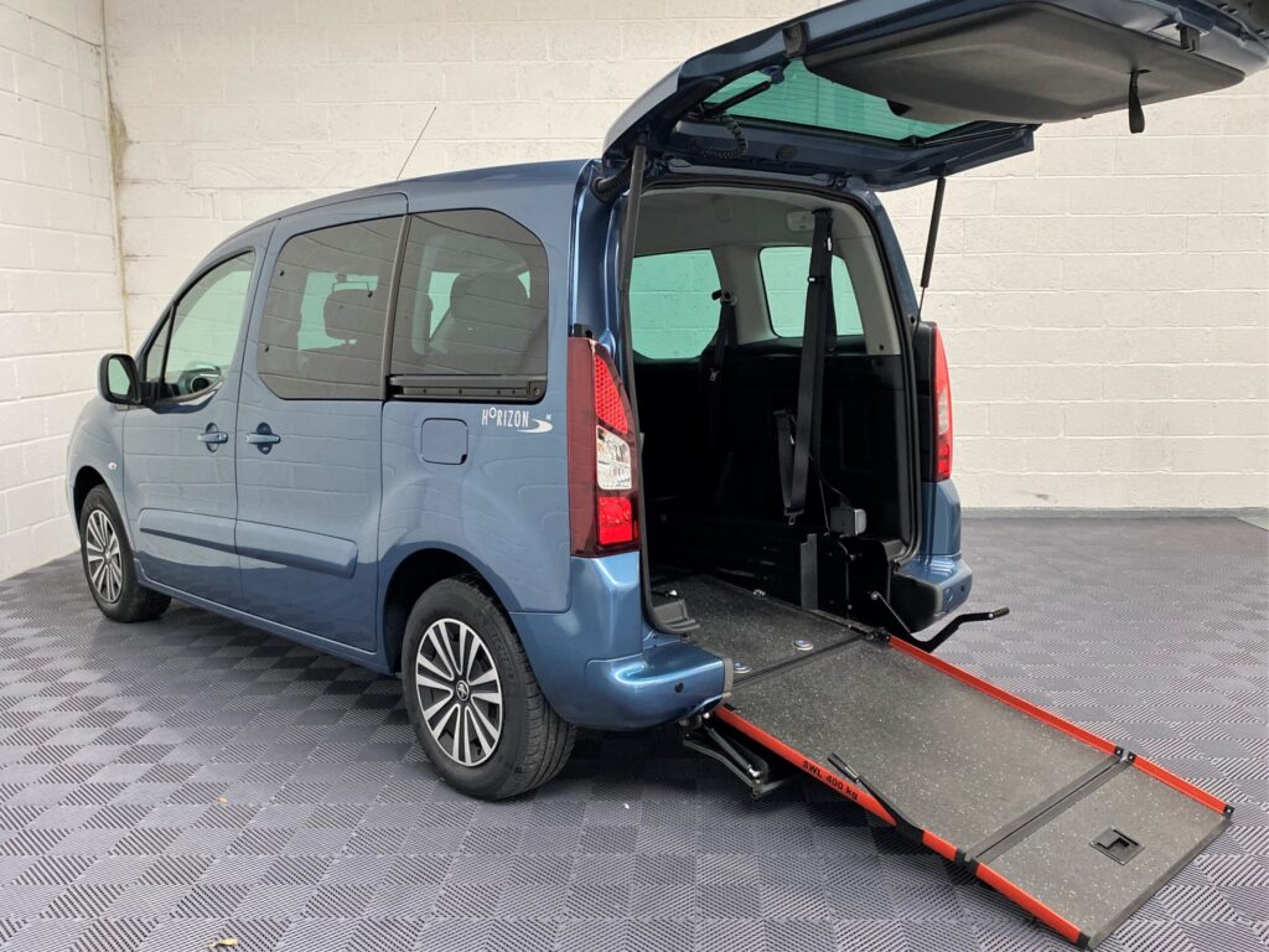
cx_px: 634
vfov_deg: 53.1
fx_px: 953
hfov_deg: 67.3
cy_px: 476
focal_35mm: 26
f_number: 1.8
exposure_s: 1/100
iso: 125
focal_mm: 4.25
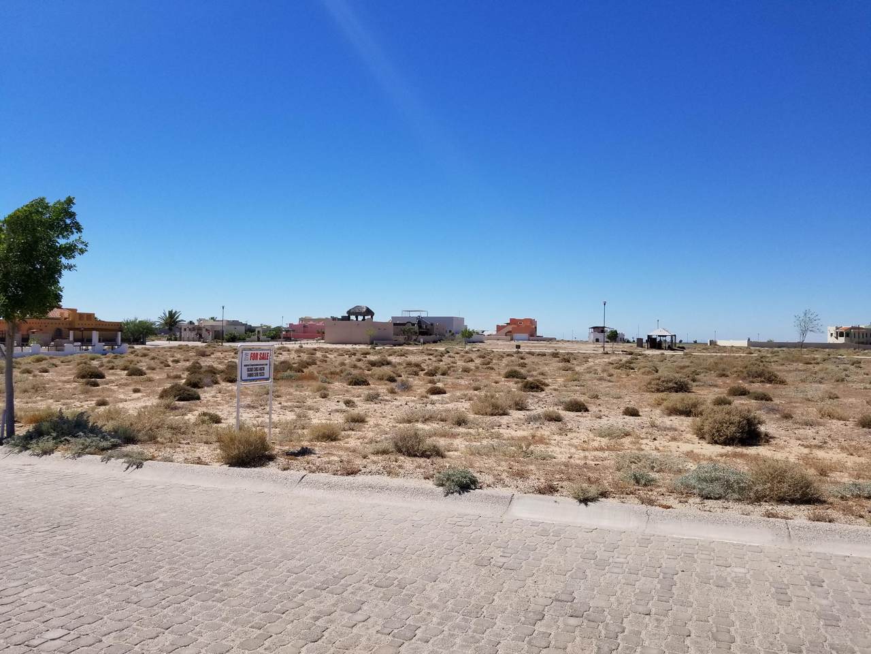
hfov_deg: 67.3
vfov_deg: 53.1
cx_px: 436
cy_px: 327
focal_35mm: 26
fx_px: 654
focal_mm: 4.25
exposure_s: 1/4624
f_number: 1.7
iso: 50
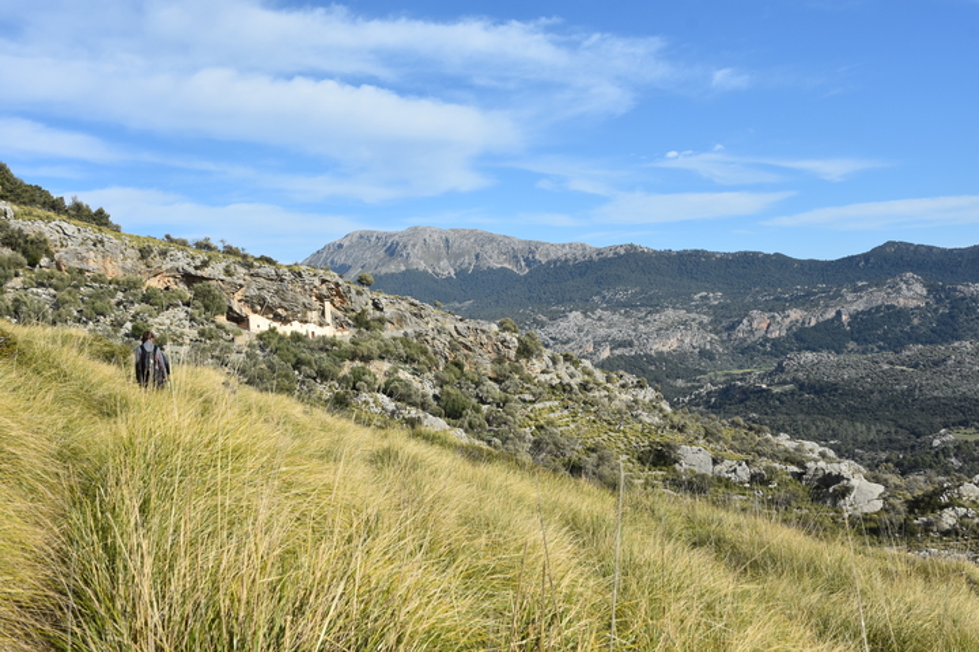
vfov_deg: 34.2
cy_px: 326
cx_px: 490
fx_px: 1061
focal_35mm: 39
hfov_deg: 49.6
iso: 180
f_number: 8
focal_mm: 26
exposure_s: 1/500
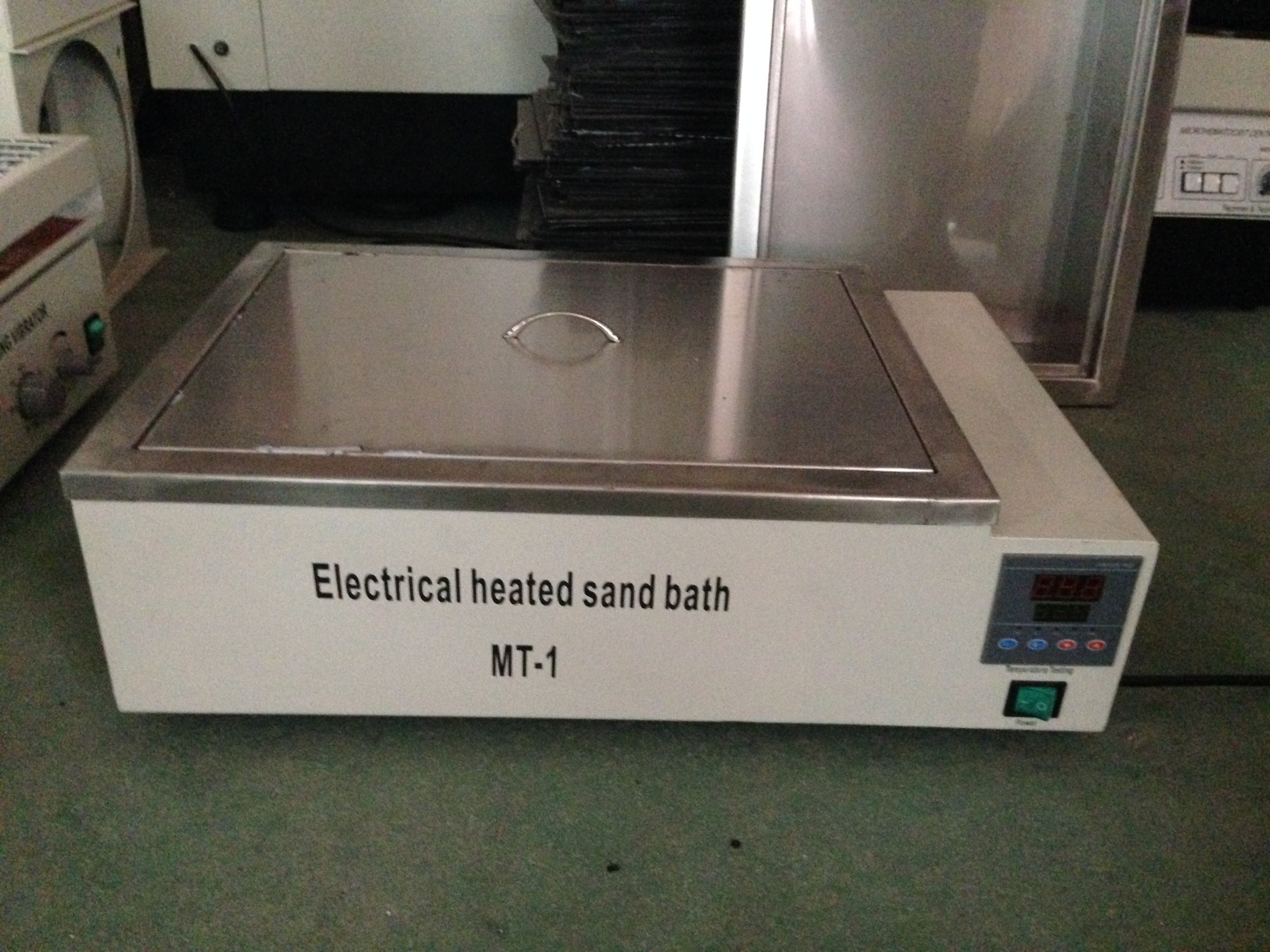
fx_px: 1211
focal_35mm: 33
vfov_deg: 42.9
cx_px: 635
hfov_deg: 55.4
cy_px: 476
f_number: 2.4
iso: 800
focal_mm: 4.12
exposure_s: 1/15
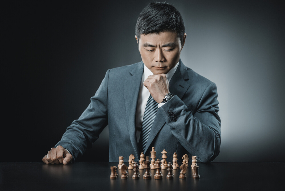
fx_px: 832
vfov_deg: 13.1
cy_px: 96
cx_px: 142
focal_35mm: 105
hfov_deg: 19.4
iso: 160
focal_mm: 105
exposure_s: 1/160
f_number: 4
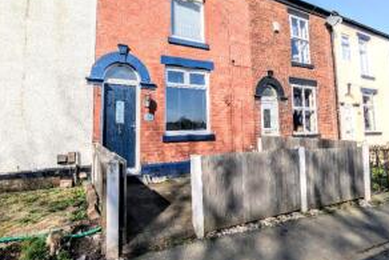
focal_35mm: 18
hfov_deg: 89.9
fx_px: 195
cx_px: 185
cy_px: 107
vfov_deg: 67.0
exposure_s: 1/4255
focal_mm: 2.02
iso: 51
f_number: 1.7
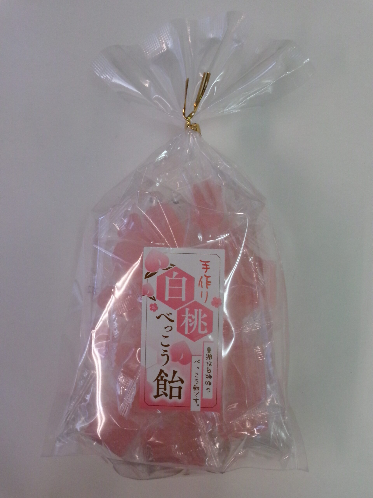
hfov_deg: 27.5
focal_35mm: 53
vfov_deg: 36.2
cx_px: 186
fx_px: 761
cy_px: 249
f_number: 4.9
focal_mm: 9.5
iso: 797
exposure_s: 1/125
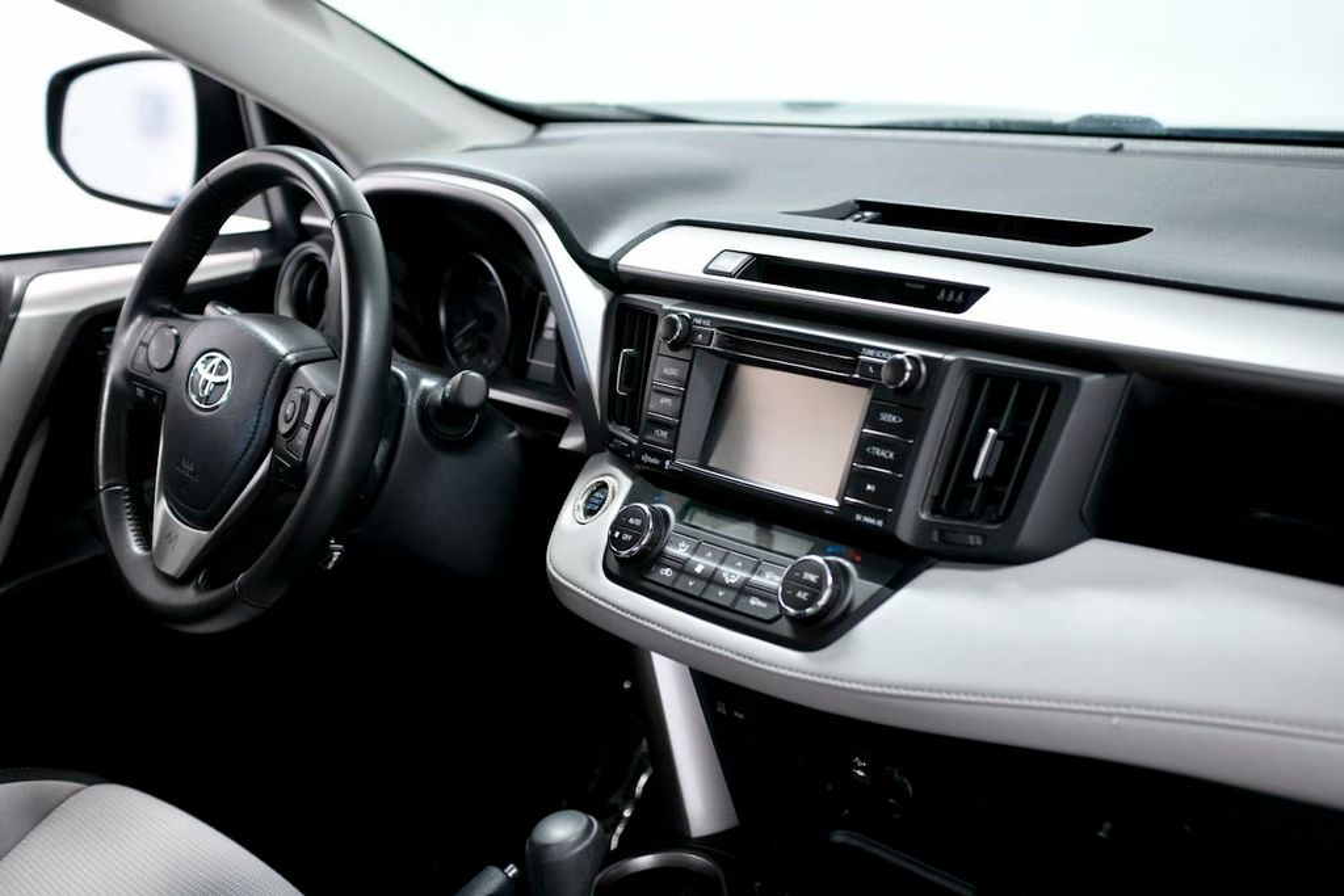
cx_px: 672
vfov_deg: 29.3
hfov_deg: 42.7
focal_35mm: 46
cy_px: 448
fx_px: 1717
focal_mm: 46
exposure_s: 1/320
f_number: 3.5
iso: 2500
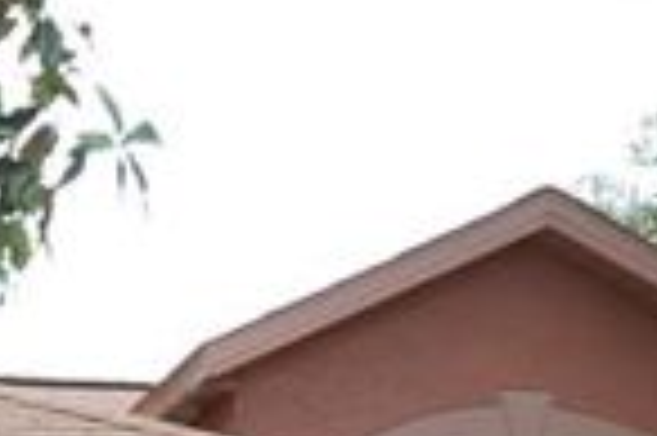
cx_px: -317
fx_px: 2461
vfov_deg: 9.7
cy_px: 762
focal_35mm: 135
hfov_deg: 14.3
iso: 100
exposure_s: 1/80
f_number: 4.5
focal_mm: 28
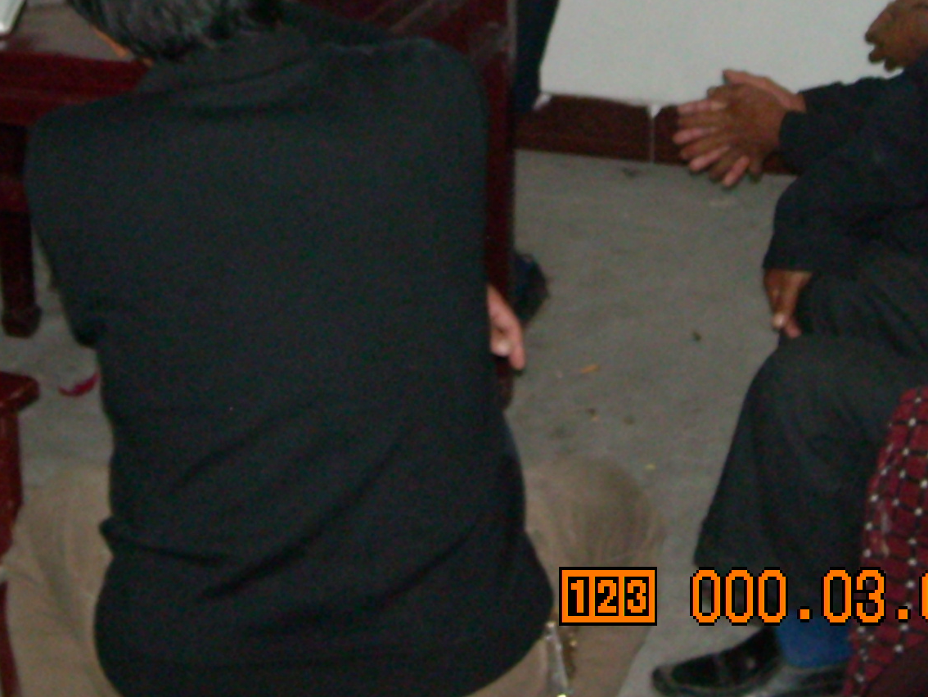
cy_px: -33
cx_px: 408
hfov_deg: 24.4
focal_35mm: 80
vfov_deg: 17.9
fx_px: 2145
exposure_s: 1/60
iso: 400
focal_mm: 5.7
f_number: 2.8
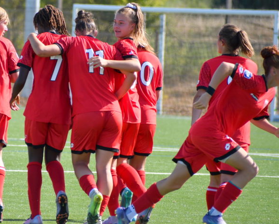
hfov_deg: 3.3
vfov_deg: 2.6
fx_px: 4880
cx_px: 56
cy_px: 94
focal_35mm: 591
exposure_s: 1/1600
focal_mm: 240
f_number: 6
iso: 400
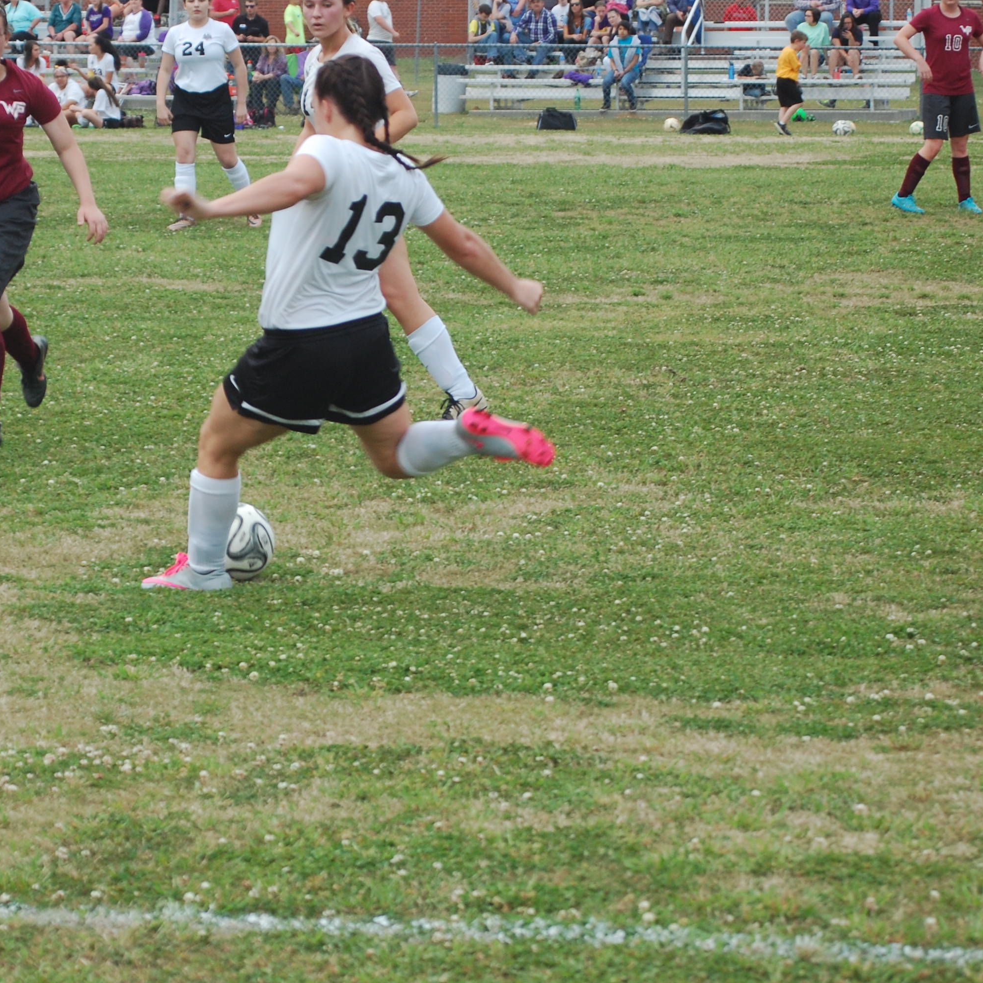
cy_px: 492
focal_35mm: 154
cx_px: 274
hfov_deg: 11.3
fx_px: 4948
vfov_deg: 11.3
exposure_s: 1/250
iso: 400
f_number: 5.6
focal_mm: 80
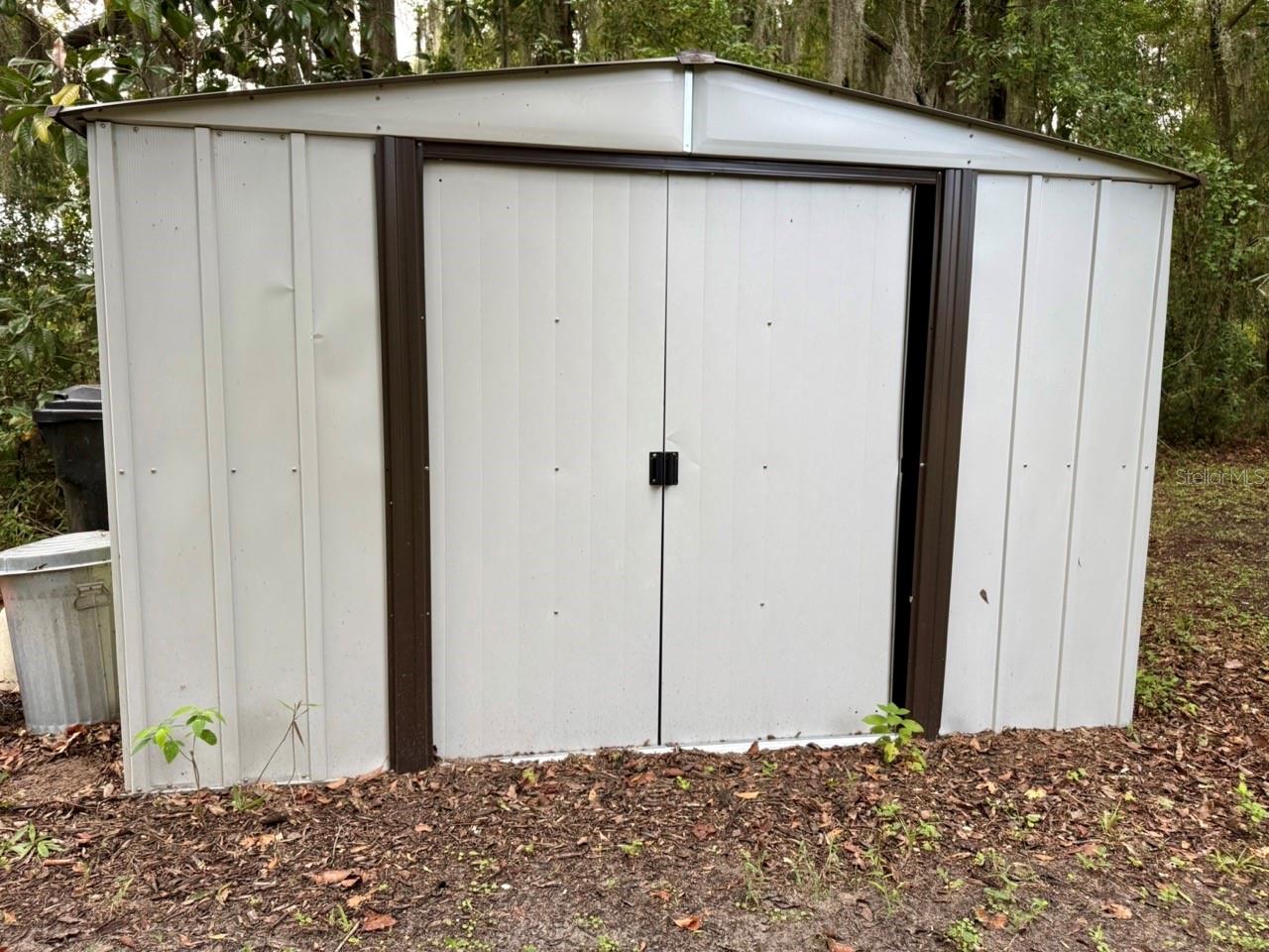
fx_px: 880
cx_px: 634
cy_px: 476
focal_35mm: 24
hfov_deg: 71.6
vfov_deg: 56.8
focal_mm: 6.76
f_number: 1.78
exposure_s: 1/121
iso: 200
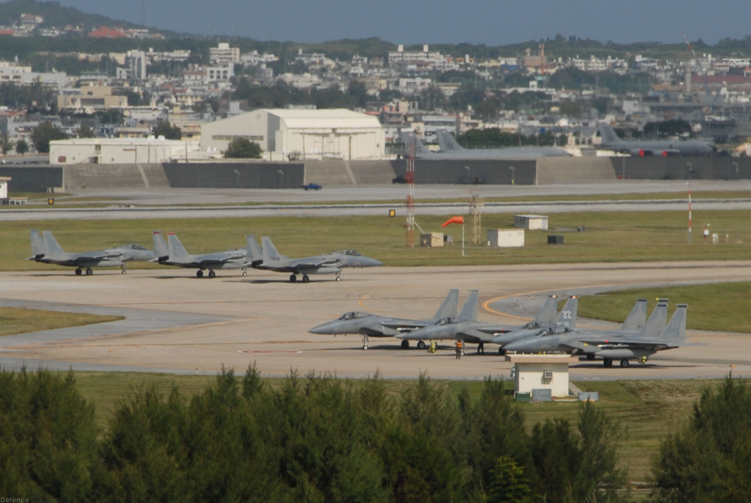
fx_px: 3760
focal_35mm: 180
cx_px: 376
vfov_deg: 7.7
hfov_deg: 11.4
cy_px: 252
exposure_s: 1/160
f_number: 16
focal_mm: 120
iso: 125
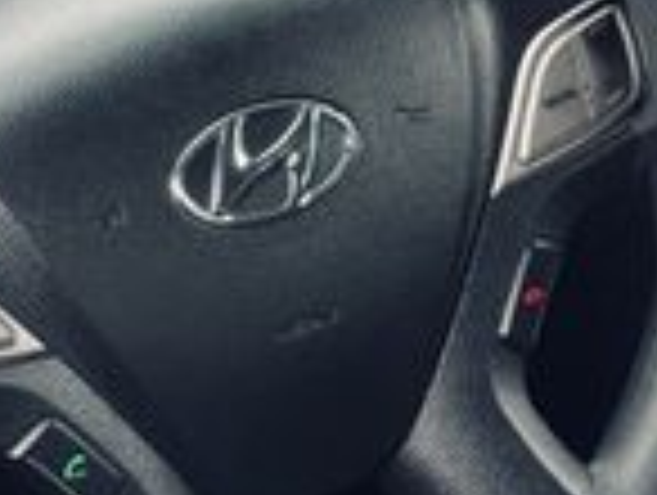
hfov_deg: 12.8
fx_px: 2928
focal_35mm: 154
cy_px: 117
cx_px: 207
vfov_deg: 9.6
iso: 160
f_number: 1.78
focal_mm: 6.76
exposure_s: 1/60
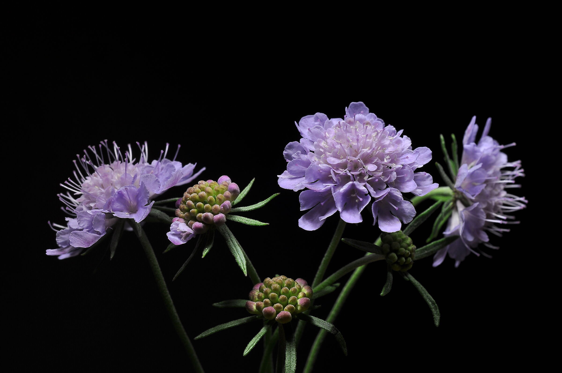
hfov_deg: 33.4
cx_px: 281
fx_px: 936
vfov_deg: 22.6
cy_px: 186
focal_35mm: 60
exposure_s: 13
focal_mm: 40
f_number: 16
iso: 200
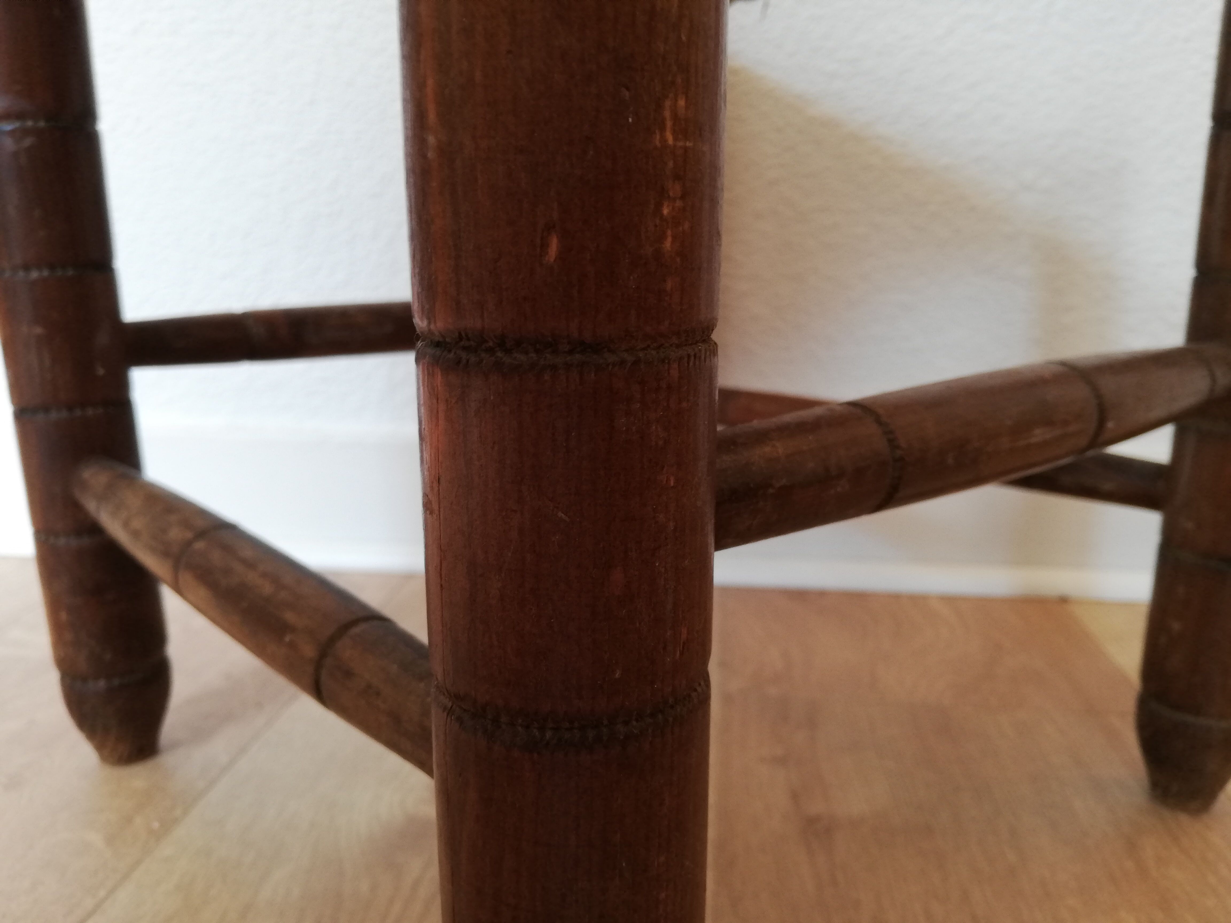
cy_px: 462
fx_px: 925
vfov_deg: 53.1
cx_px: 616
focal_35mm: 26
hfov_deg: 67.3
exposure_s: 1/33.3
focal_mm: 3.81
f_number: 2.2
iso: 200
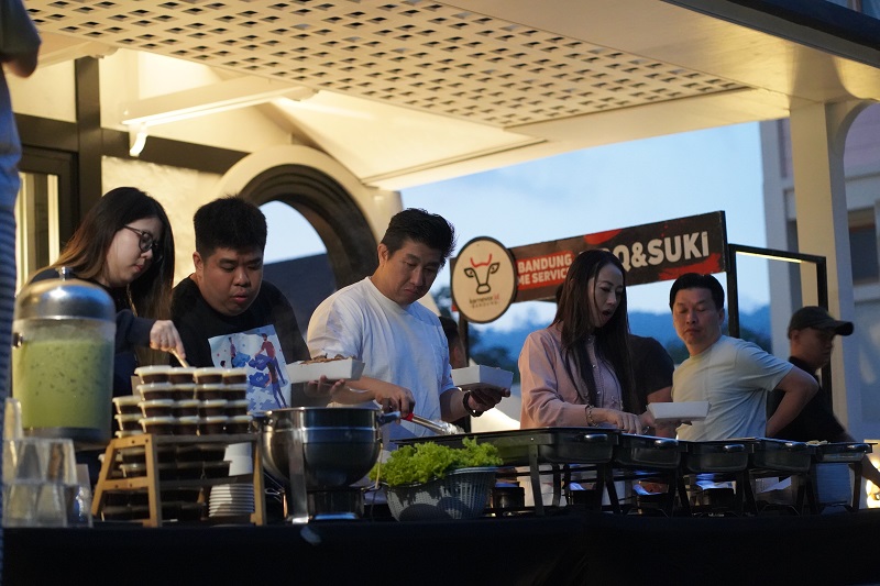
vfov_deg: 16.1
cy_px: 293
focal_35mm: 85
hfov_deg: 23.9
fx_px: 2077
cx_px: 440
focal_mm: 85
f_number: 3.2
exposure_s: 1/80
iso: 12800
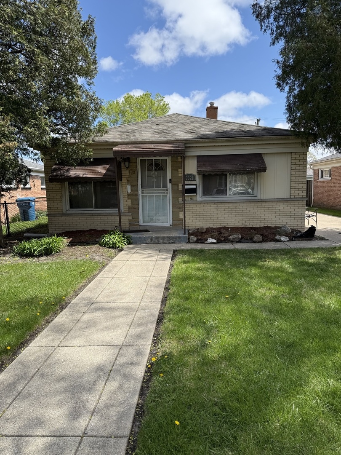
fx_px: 315
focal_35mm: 24
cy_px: 228
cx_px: 170
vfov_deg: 71.6
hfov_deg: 56.8
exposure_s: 1/3145
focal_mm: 6.76
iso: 80
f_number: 1.78
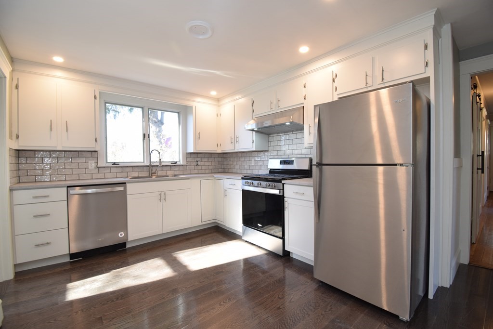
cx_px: 246
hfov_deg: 100.4
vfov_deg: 77.3
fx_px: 205
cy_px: 164
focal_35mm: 15
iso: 400
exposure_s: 1/15
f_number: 8
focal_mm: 10
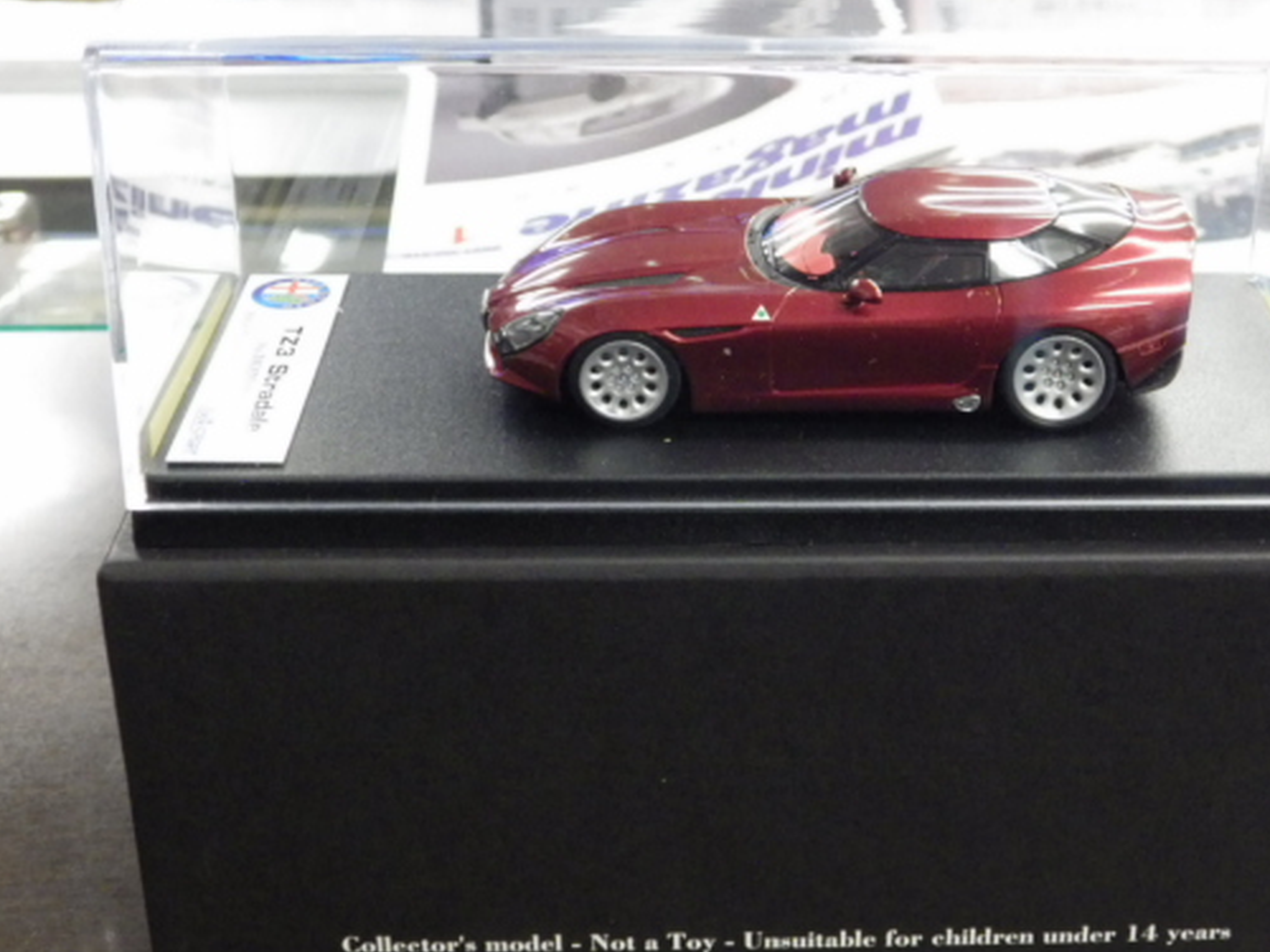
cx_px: 777
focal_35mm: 64
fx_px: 2348
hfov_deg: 30.2
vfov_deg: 22.9
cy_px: 414
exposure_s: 1/25
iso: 800
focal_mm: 9
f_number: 3.8
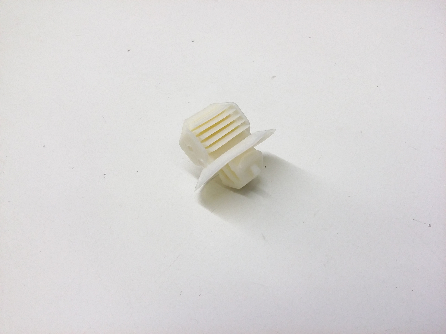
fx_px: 412
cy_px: 167
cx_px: 223
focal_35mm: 32
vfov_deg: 44.2
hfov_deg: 56.8
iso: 160
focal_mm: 3.4
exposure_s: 1/20
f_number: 2.4
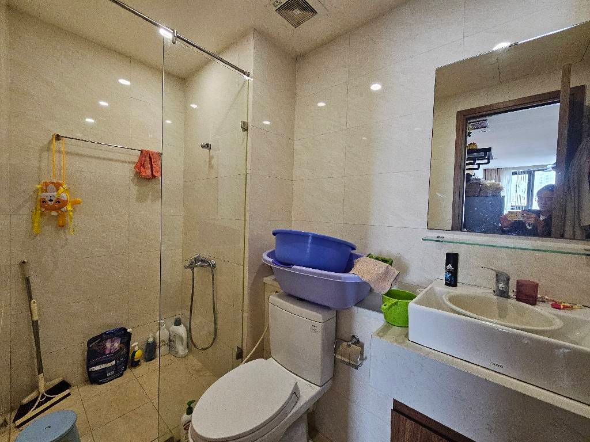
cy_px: 221
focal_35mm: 13
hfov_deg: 106.2
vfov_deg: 89.9
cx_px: 295
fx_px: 222
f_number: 2.2
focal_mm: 2.2
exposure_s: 1/70.8
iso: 500
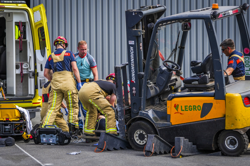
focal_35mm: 102
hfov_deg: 20.0
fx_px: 708
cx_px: 125
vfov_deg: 13.4
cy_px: 83
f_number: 2.8
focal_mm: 102
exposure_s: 1/3200
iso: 200
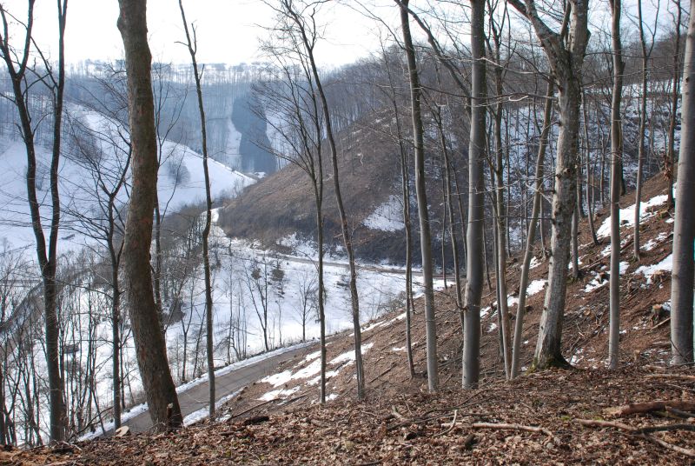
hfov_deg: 53.1
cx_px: 348
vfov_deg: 37.0
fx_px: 696
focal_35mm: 36
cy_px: 233
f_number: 6.3
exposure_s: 1/160
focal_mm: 24
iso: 100
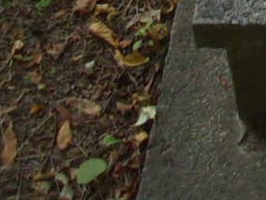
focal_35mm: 203
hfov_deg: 9.0
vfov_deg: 6.6
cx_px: 579
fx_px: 1561
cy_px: -404
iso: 93
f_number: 3.9
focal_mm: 5.1
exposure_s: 1/34
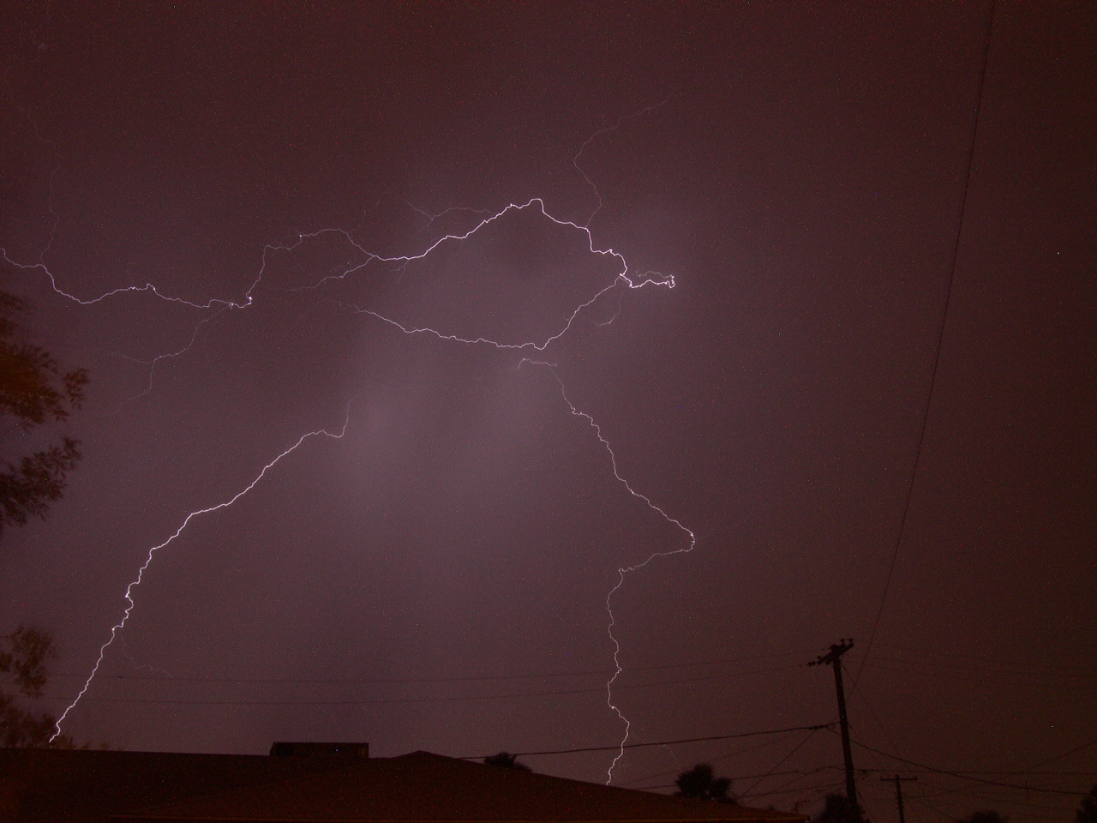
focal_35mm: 38
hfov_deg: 49.0
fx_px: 1204
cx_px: 548
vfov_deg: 37.7
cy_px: 412
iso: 100
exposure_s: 8
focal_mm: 8
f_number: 7.6
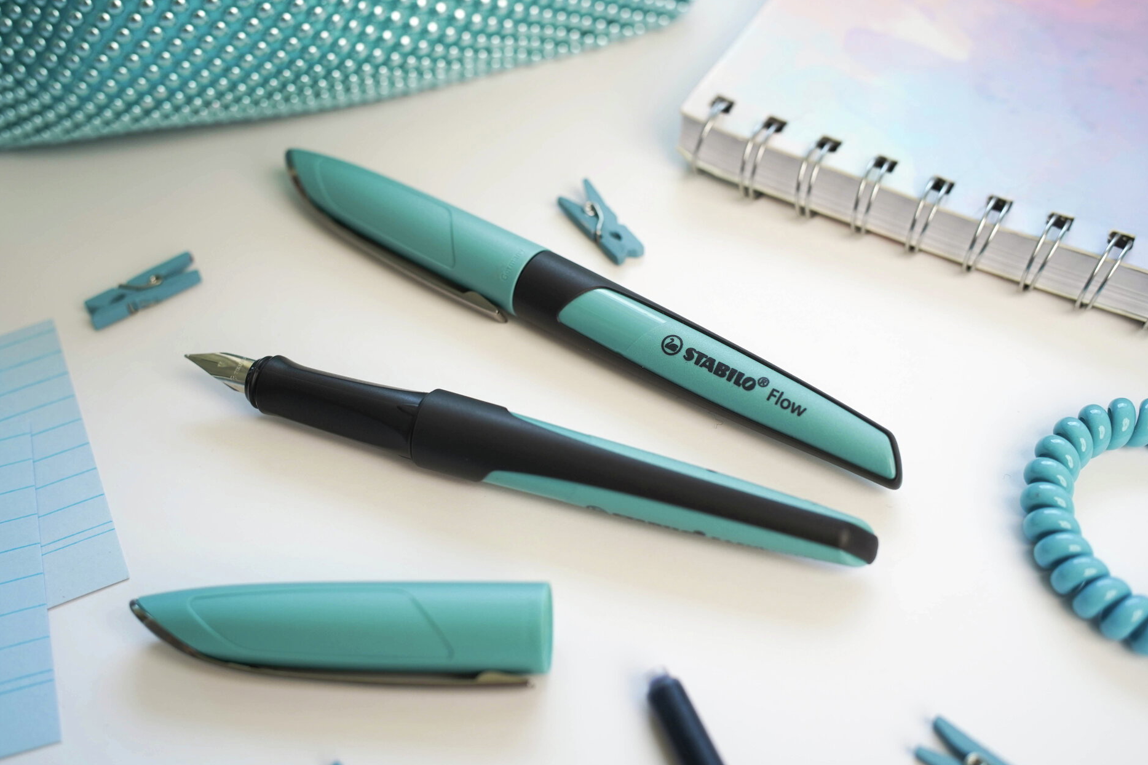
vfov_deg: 36.9
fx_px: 1148
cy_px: 385
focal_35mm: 36
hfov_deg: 53.1
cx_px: 560
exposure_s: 1/100
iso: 200
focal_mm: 35
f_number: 4.5
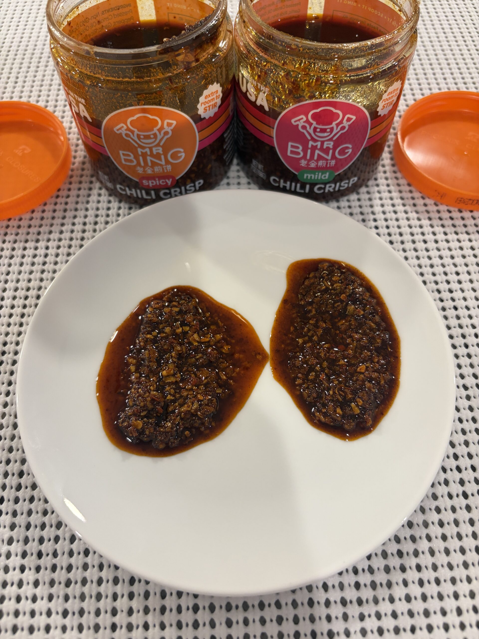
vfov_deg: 67.3
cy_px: 320
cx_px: 240
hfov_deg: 53.1
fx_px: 480
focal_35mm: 26
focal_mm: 5.96
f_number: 1.6
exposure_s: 1/60
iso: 160
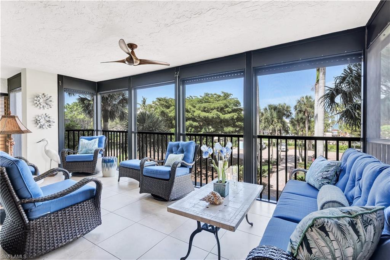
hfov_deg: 96.8
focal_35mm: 16
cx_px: 195
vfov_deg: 73.7
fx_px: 173
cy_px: 130
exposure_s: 1/40
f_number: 10
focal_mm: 16
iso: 250
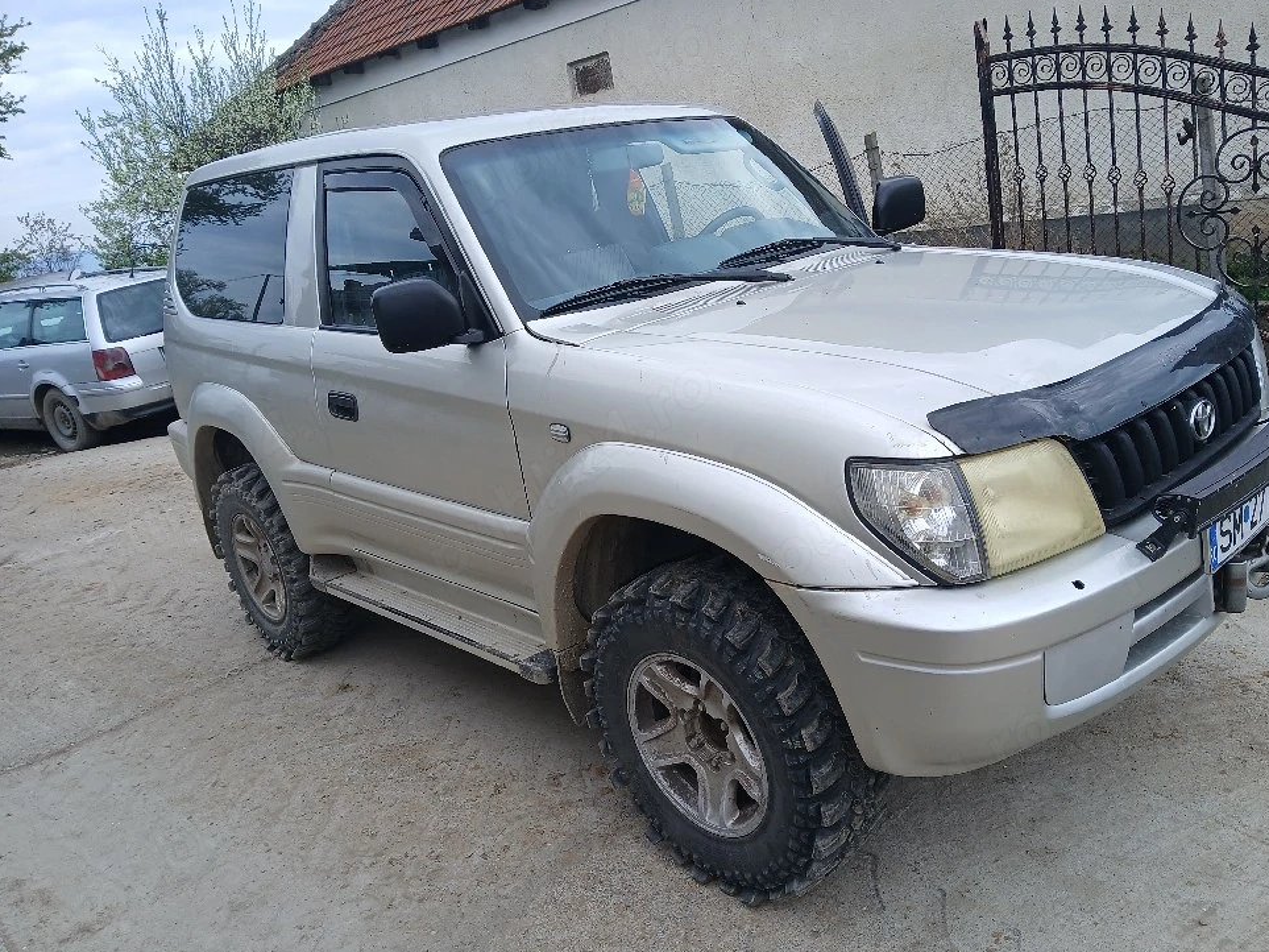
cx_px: 656
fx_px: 990
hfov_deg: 65.3
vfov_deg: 51.3
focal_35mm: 27
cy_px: 484
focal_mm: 3.98
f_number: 1.8
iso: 20
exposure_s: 1/244
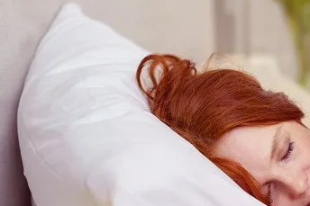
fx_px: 1033
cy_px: 191
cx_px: 315
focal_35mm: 120
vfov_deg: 11.3
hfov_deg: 16.7
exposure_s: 1/160
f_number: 2.2
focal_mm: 55
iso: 100
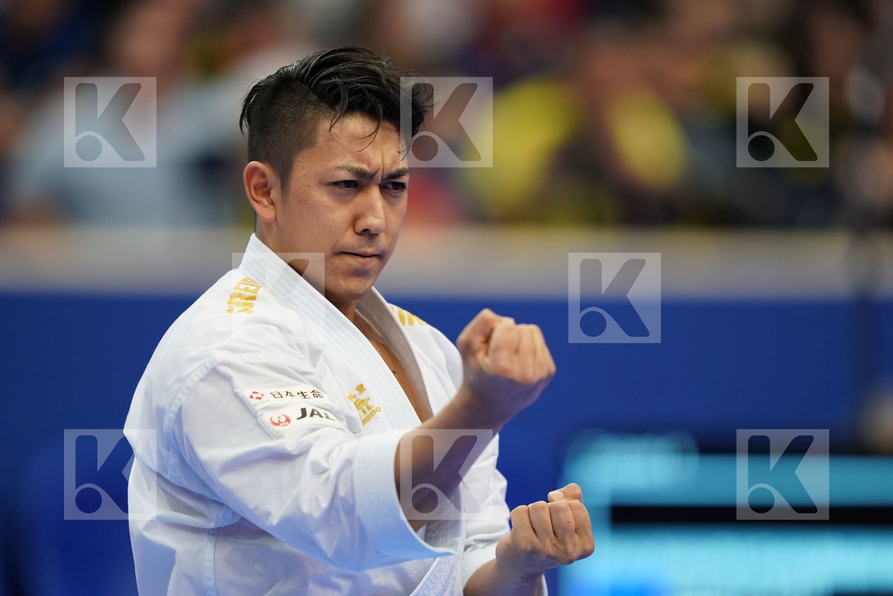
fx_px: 9921
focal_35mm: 400
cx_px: 446
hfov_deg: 5.2
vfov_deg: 3.4
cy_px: 298
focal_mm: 400
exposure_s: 1/500
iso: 1600
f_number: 2.8
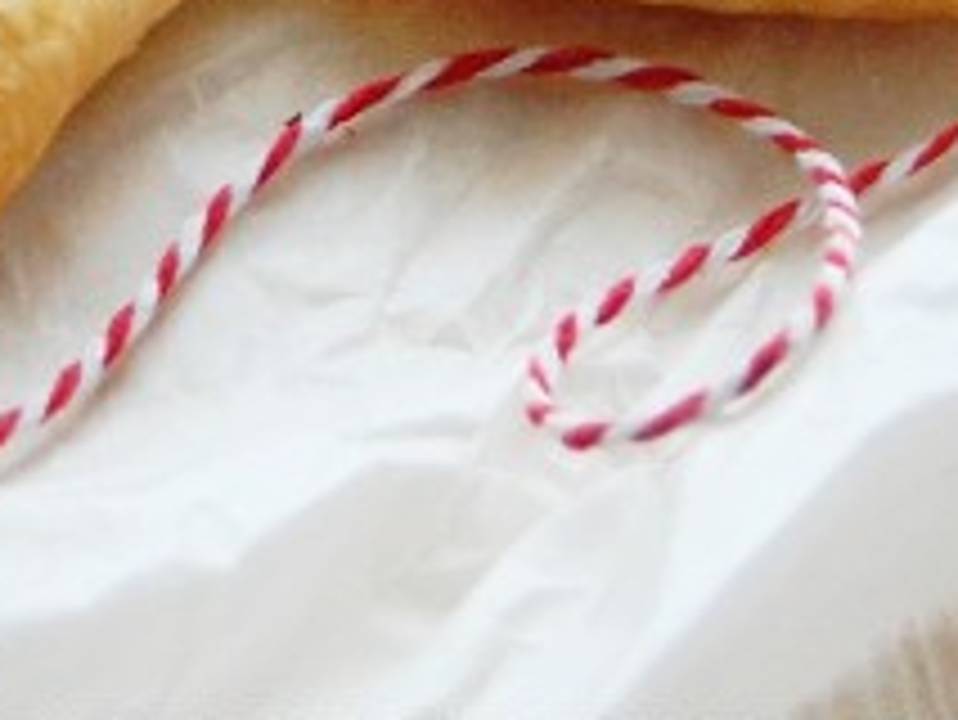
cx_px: -337
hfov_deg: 7.2
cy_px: -767
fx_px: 7476
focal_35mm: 270
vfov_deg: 5.4
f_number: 5
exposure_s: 1/13
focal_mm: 40
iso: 800
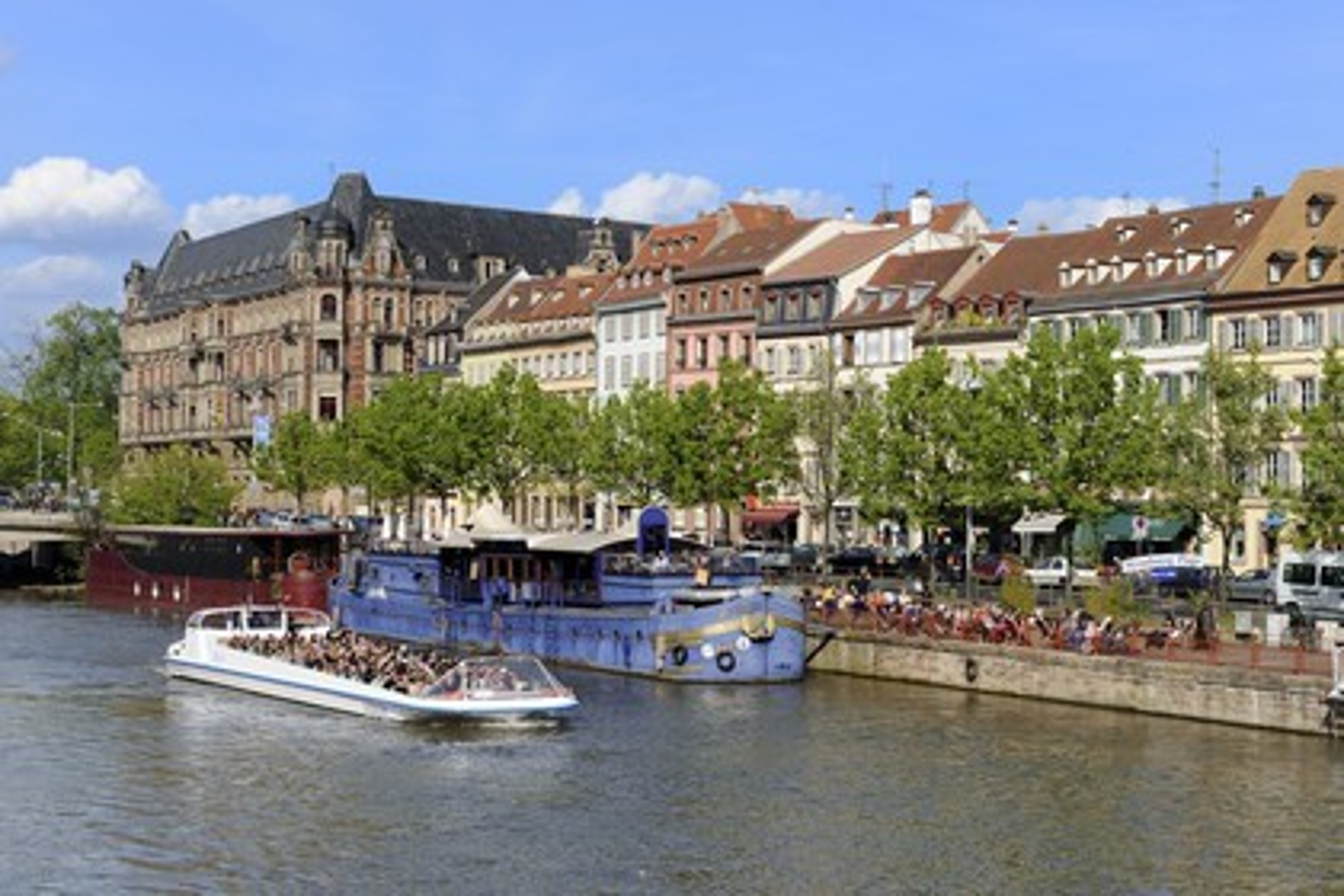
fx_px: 2613
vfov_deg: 19.5
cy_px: 448
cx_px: 672
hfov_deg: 28.8
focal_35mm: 70
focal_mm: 70
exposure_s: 1/160
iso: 200
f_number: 14
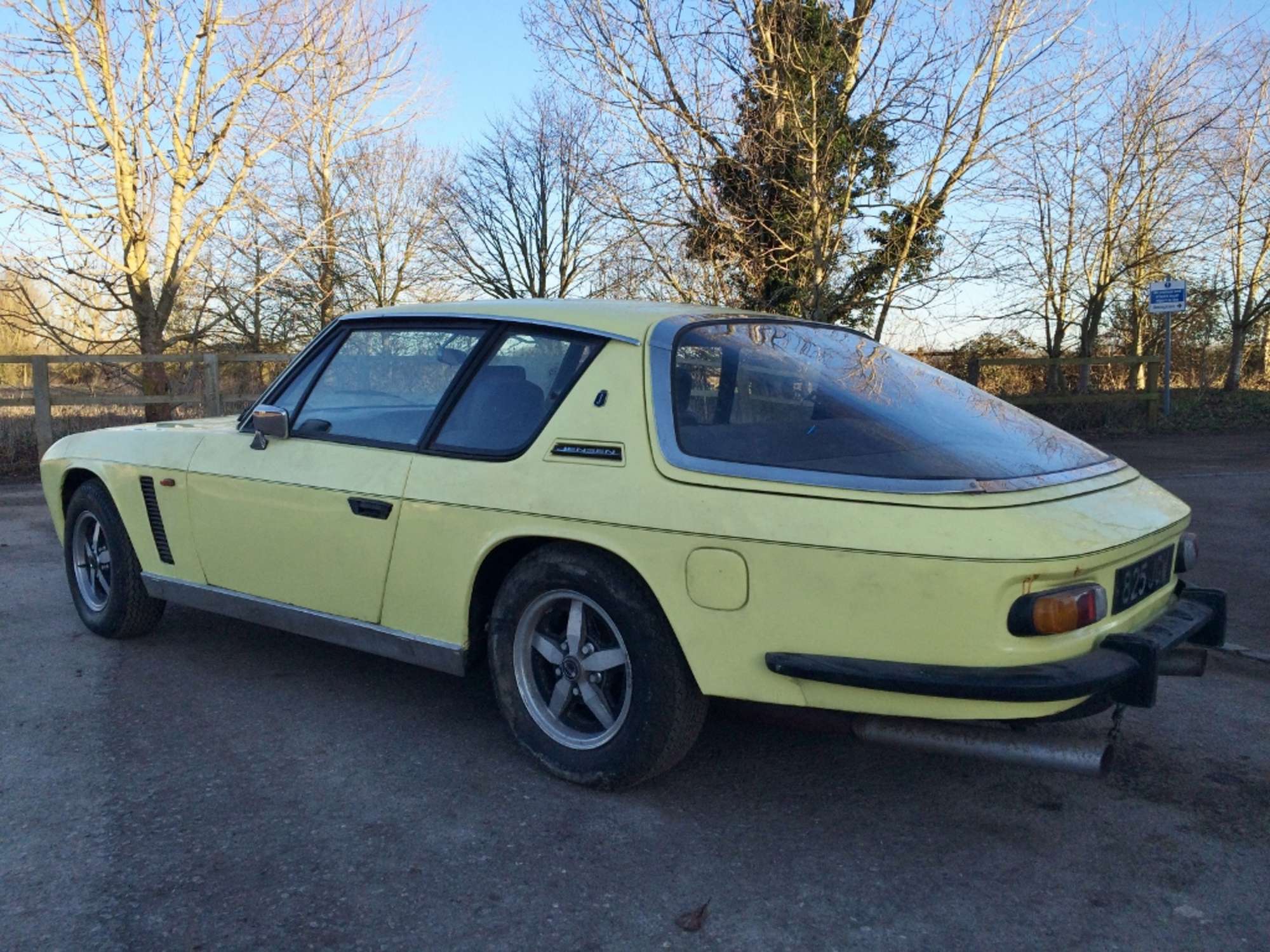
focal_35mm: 29
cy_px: 476
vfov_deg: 48.2
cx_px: 635
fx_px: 1064
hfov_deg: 61.7
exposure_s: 1/774
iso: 32
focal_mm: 4.15
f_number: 2.2
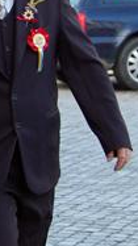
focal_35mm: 191
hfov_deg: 6.0
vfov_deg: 11.3
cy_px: 98
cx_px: -219
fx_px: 1244
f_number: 5.6
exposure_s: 1/125
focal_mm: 38
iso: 280
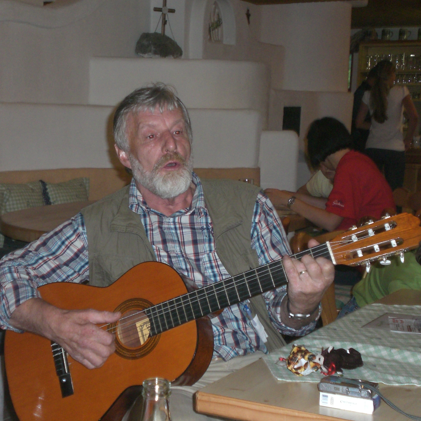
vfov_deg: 23.1
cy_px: 210
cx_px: 159
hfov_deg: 23.0
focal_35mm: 75
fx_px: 1032
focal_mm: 10.4
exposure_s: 1/60
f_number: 4
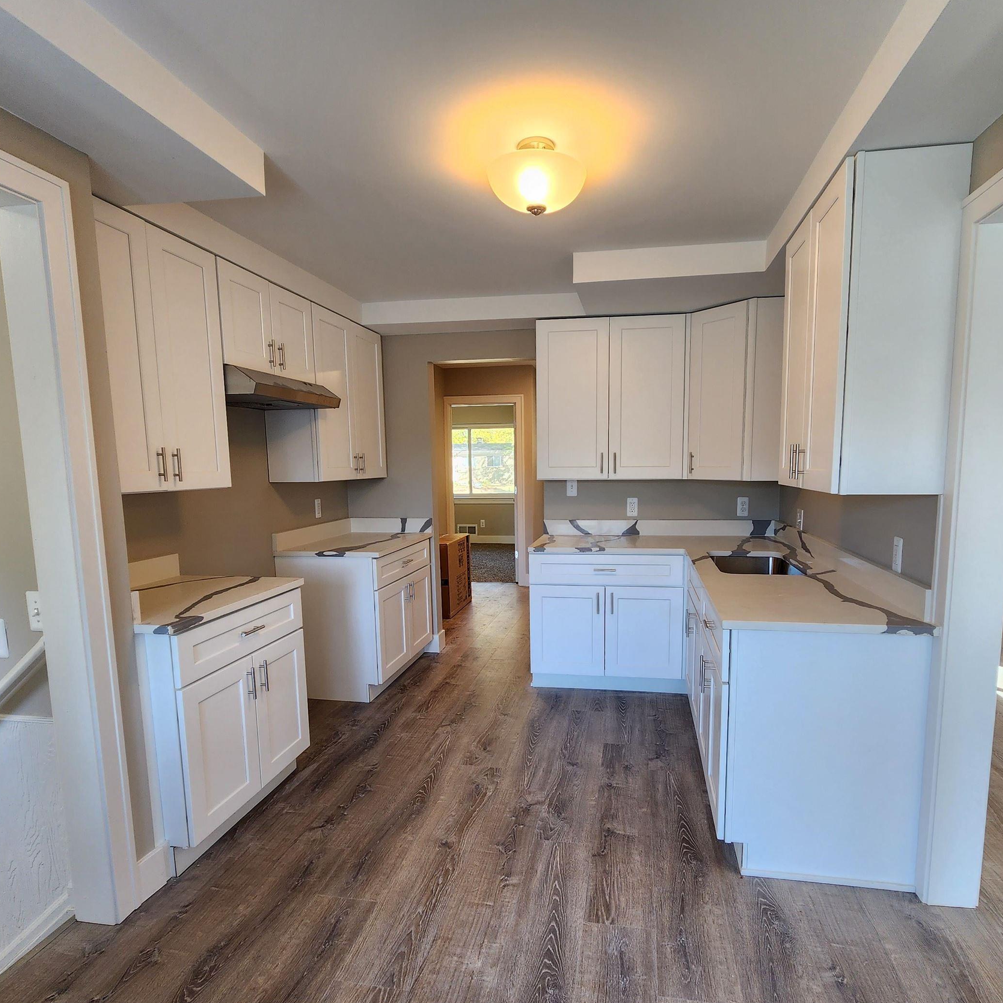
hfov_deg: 83.9
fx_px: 557
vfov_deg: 83.8
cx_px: 534
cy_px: 538
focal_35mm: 17
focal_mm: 2.2
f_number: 2.2
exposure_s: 1/60
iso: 100
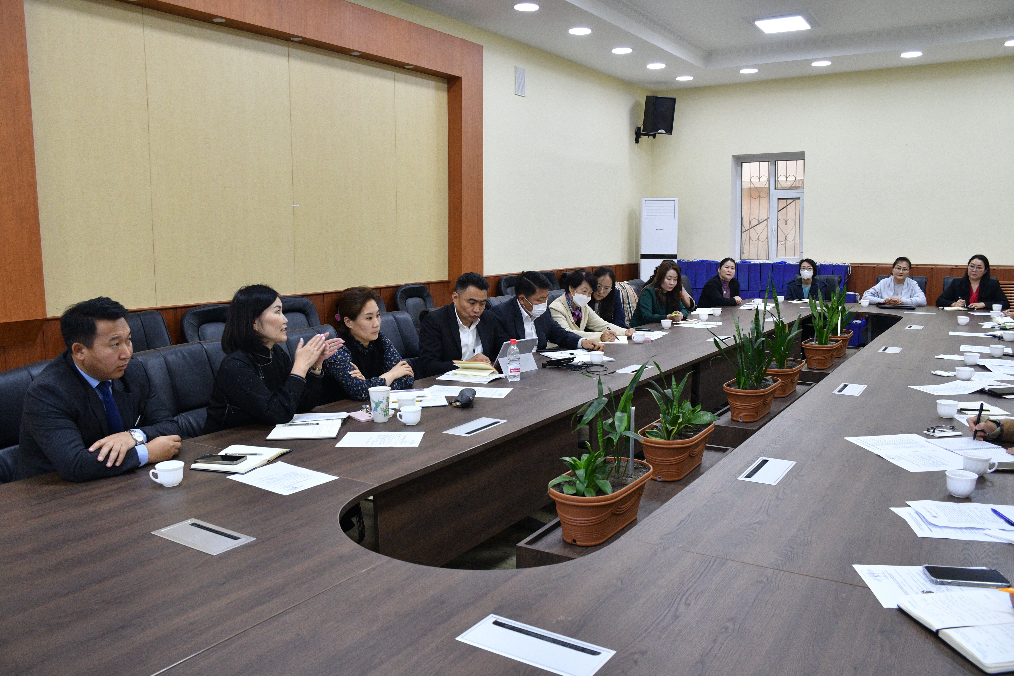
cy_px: 338
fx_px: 760
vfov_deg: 47.9
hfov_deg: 67.4
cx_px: 507
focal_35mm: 27
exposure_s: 1/80
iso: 1250
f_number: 5.6
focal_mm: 18
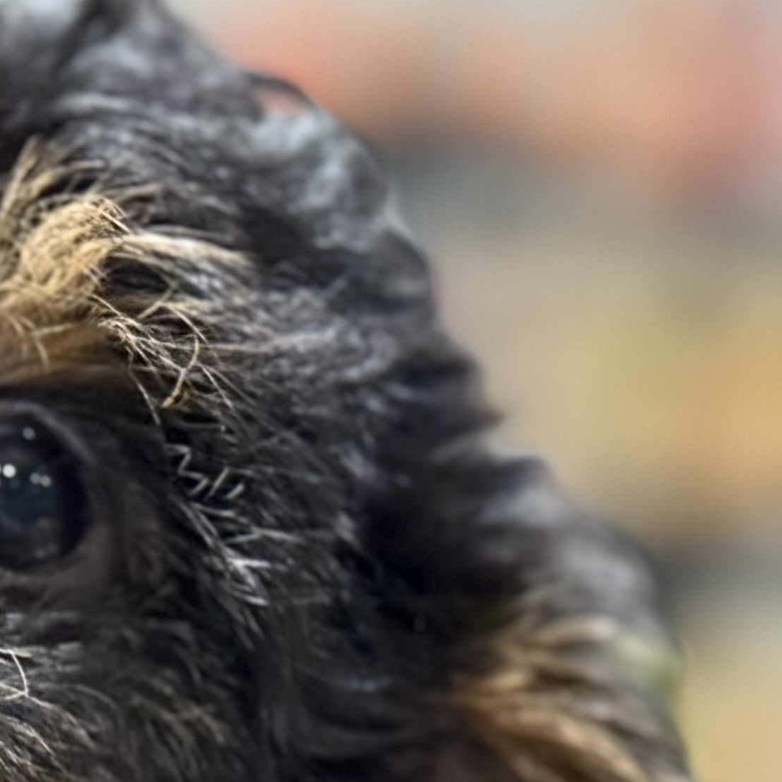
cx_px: -332
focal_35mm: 154
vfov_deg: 11.1
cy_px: 1009
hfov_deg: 11.0
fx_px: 3936
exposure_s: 1/120
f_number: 1.78
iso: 320
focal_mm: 6.76
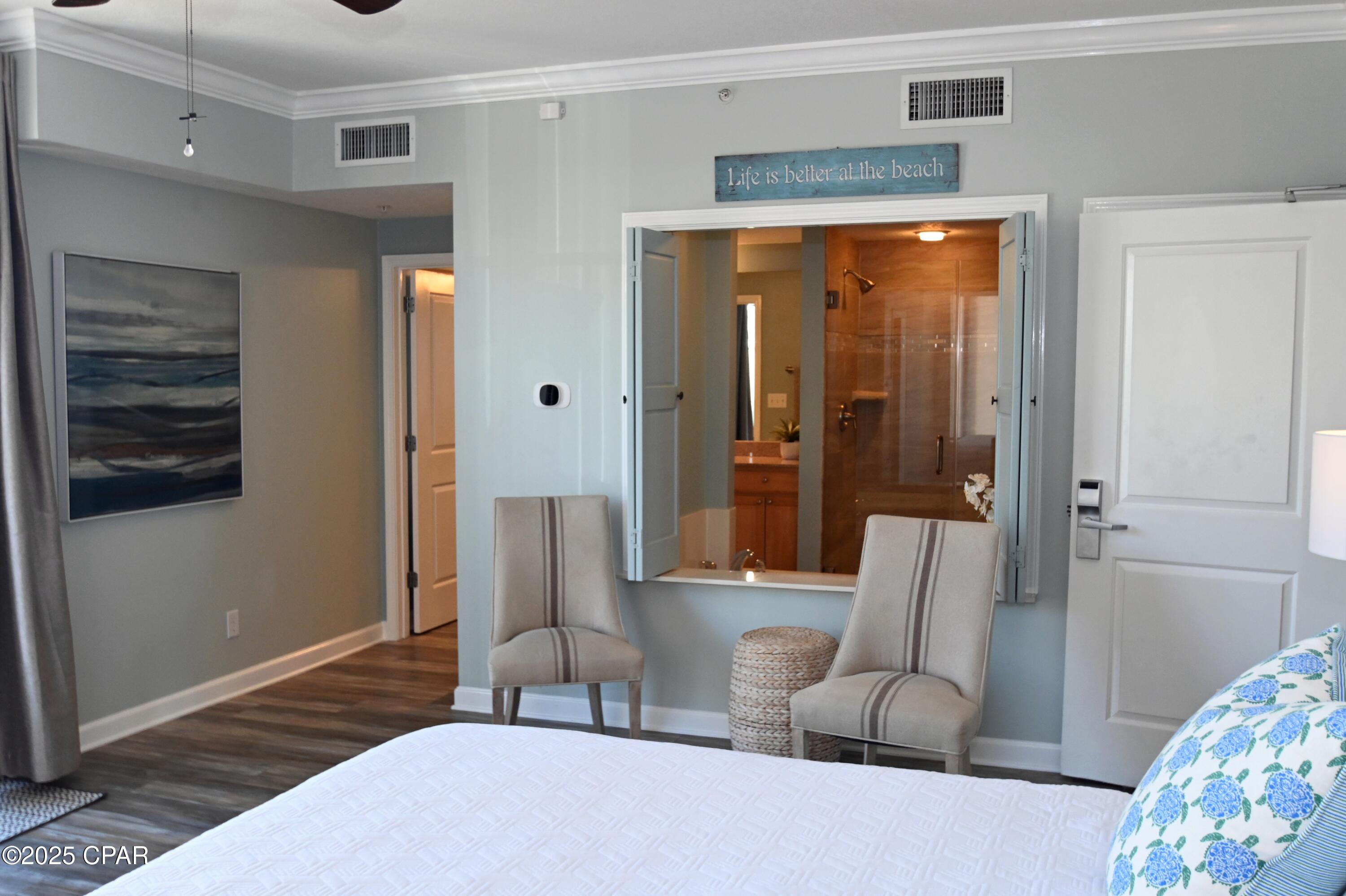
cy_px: 448
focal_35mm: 31
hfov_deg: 60.3
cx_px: 673
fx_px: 1158
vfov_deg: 42.3
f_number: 4.5
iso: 1000
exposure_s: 1/125
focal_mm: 21
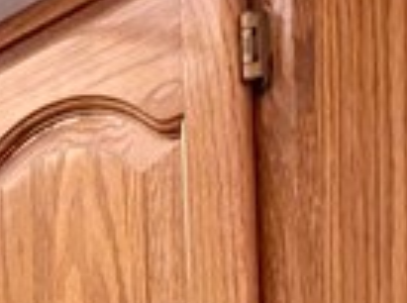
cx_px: -781
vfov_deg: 7.3
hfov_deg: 9.1
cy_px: 918
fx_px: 2111
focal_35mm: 180
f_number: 1.78
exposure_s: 1/60
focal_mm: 6.76
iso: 160
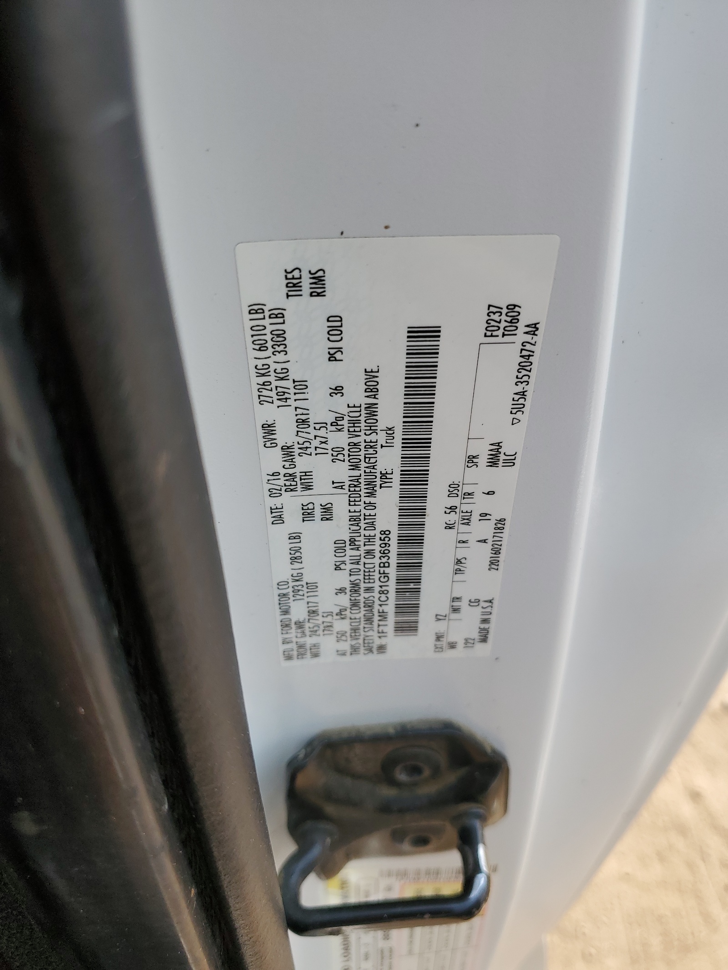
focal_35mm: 26
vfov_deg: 67.3
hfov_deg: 53.1
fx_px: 729
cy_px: 485
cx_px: 364
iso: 50
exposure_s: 1/1111
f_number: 1.5
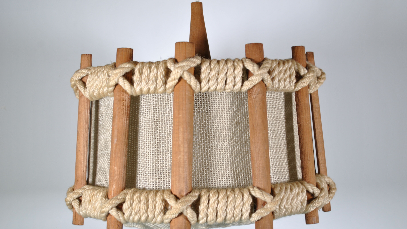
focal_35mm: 60
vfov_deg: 20.0
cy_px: 123
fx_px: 648
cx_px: 206
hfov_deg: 34.9
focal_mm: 36
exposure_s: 1/50
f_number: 5
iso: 200
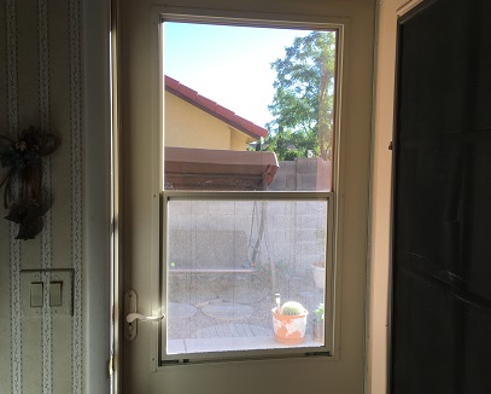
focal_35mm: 32
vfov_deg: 45.8
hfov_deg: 55.6
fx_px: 465
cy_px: 200
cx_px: 228
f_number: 2.2
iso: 32
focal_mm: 4.15
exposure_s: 1/120
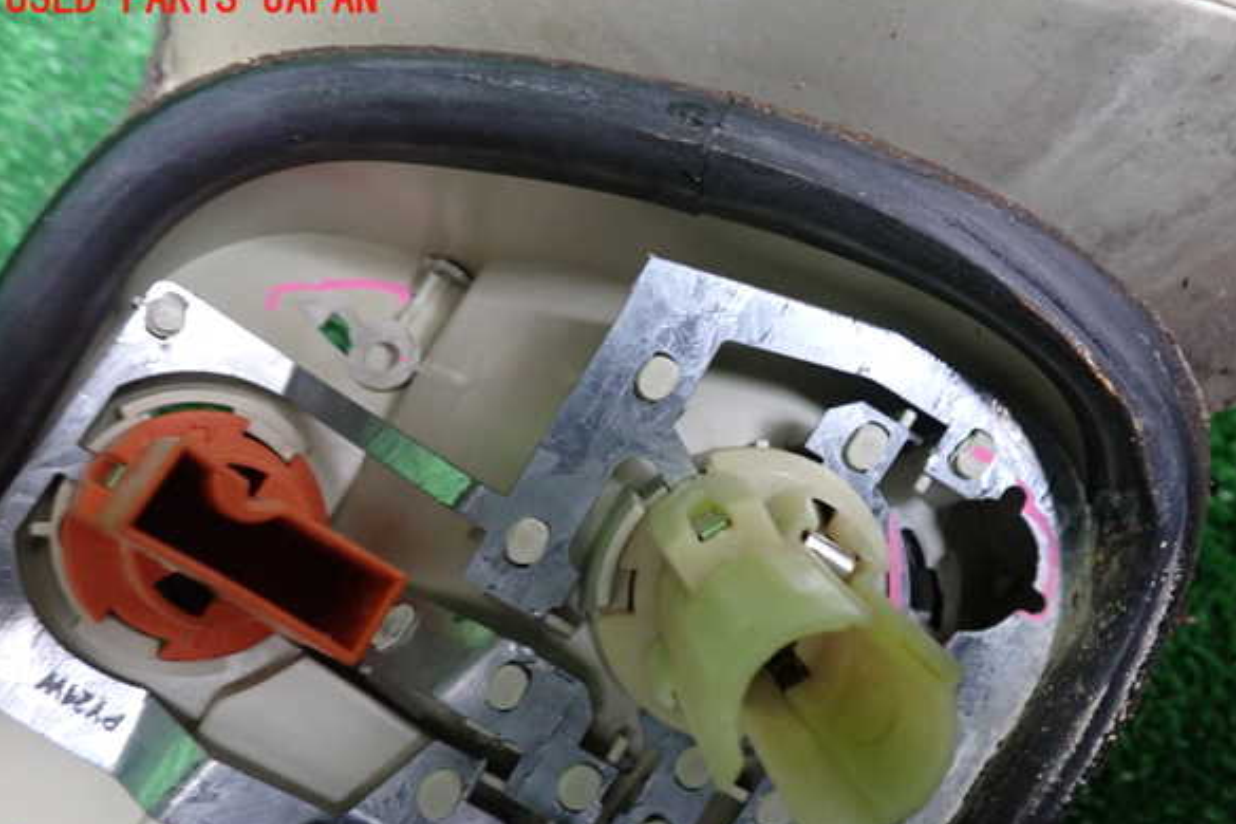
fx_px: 1099
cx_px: 628
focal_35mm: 32
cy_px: 448
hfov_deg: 58.7
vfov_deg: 41.1
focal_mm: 5.4
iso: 400
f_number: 2.3
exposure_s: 1/30
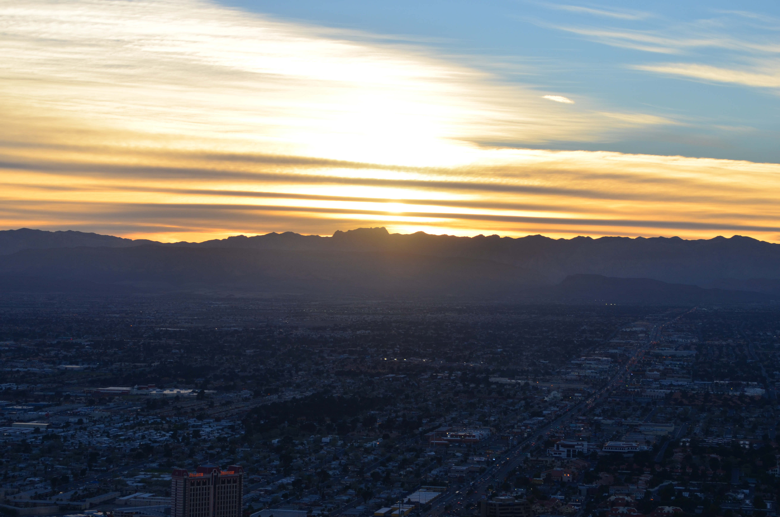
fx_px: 1784
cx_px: 390
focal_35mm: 82
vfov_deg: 16.5
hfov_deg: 24.7
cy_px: 258
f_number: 8
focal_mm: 55
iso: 160
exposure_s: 1/250
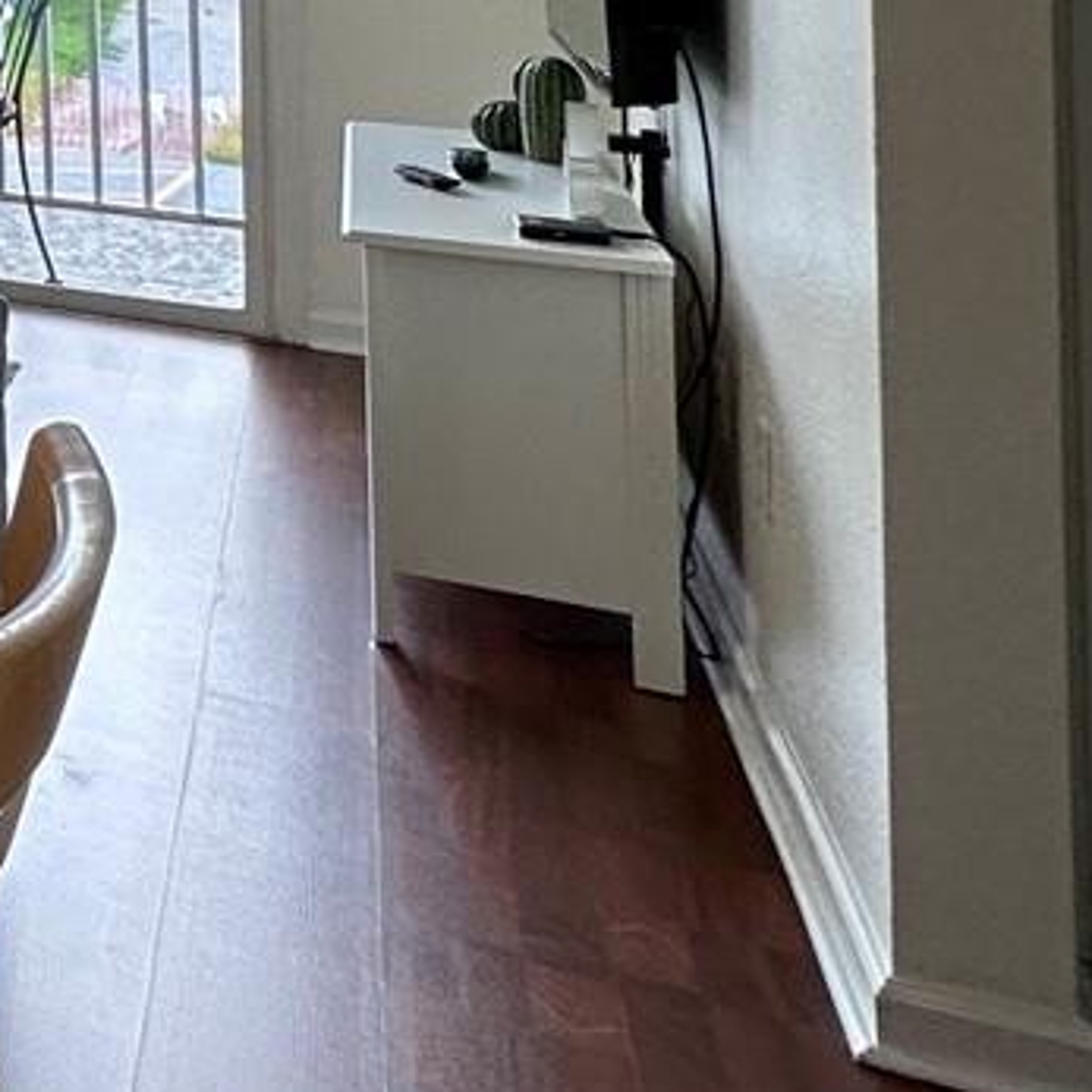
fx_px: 2034
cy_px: -252
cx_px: -1344
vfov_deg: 26.4
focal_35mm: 57
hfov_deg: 16.7
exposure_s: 1/120
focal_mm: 2.22
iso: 80
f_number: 2.2
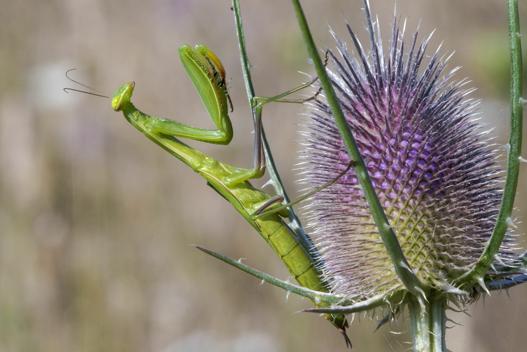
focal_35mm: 315
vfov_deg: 4.4
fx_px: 4611
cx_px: 264
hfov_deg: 6.5
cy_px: 176
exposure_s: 1/200
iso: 1000
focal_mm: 210
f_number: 22
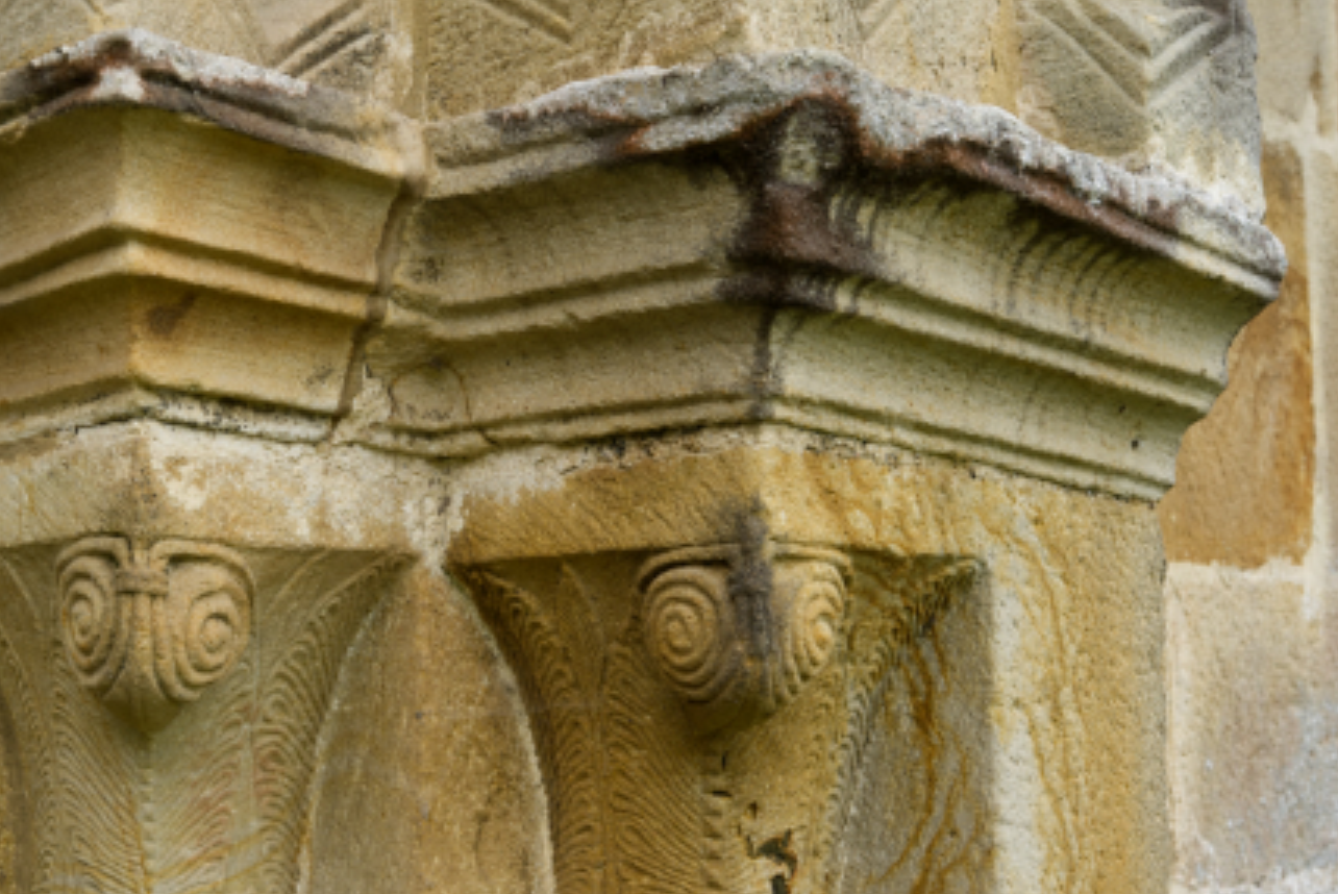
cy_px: 663
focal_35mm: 49
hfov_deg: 39.3
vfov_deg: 27.2
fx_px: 1822
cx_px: 338
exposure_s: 1/60
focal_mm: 30
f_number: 7.1
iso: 100
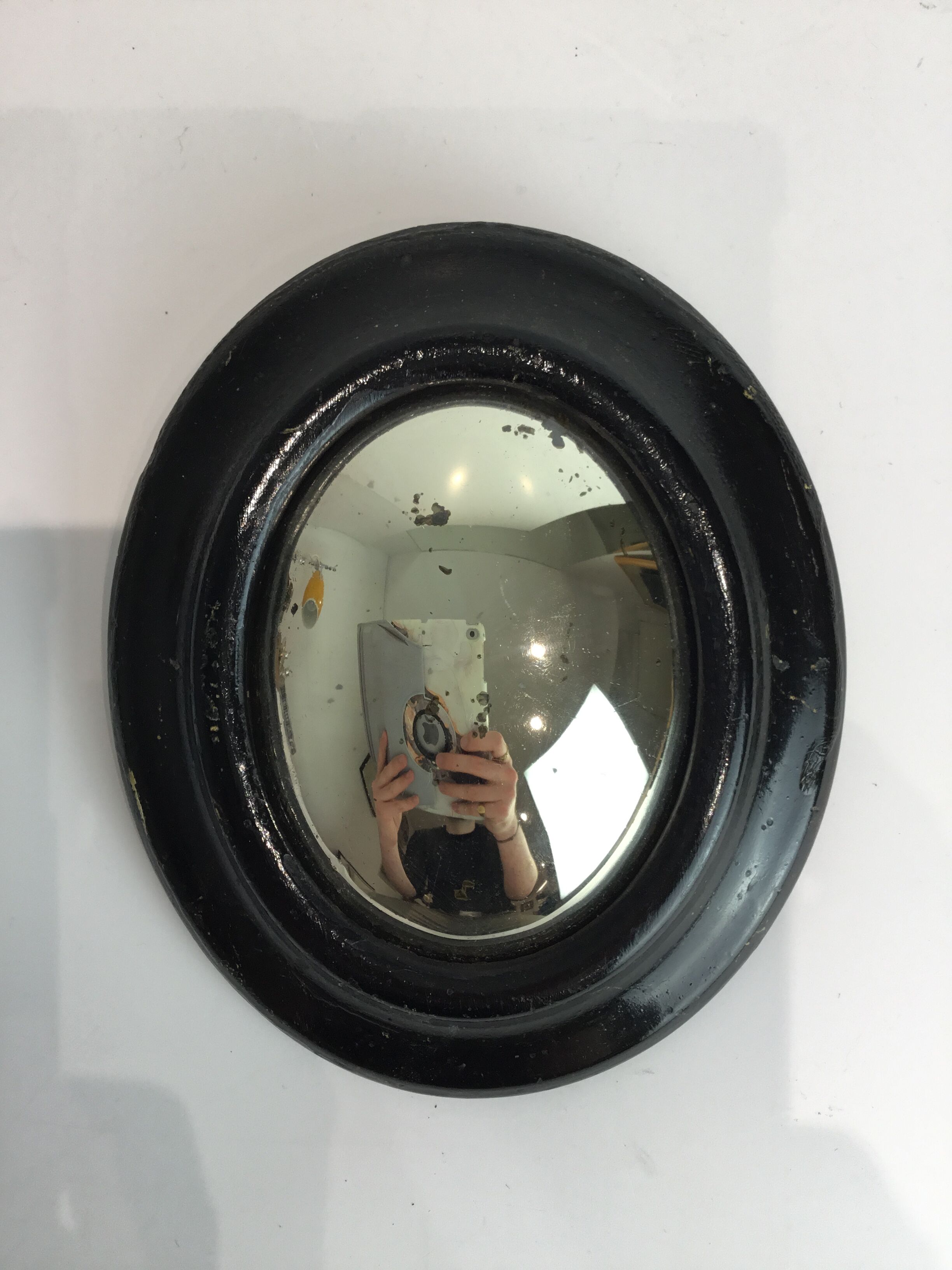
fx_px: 1137
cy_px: 635
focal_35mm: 31
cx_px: 476
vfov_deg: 58.4
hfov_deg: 45.4
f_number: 2.4
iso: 32
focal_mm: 3.3
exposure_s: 1/50
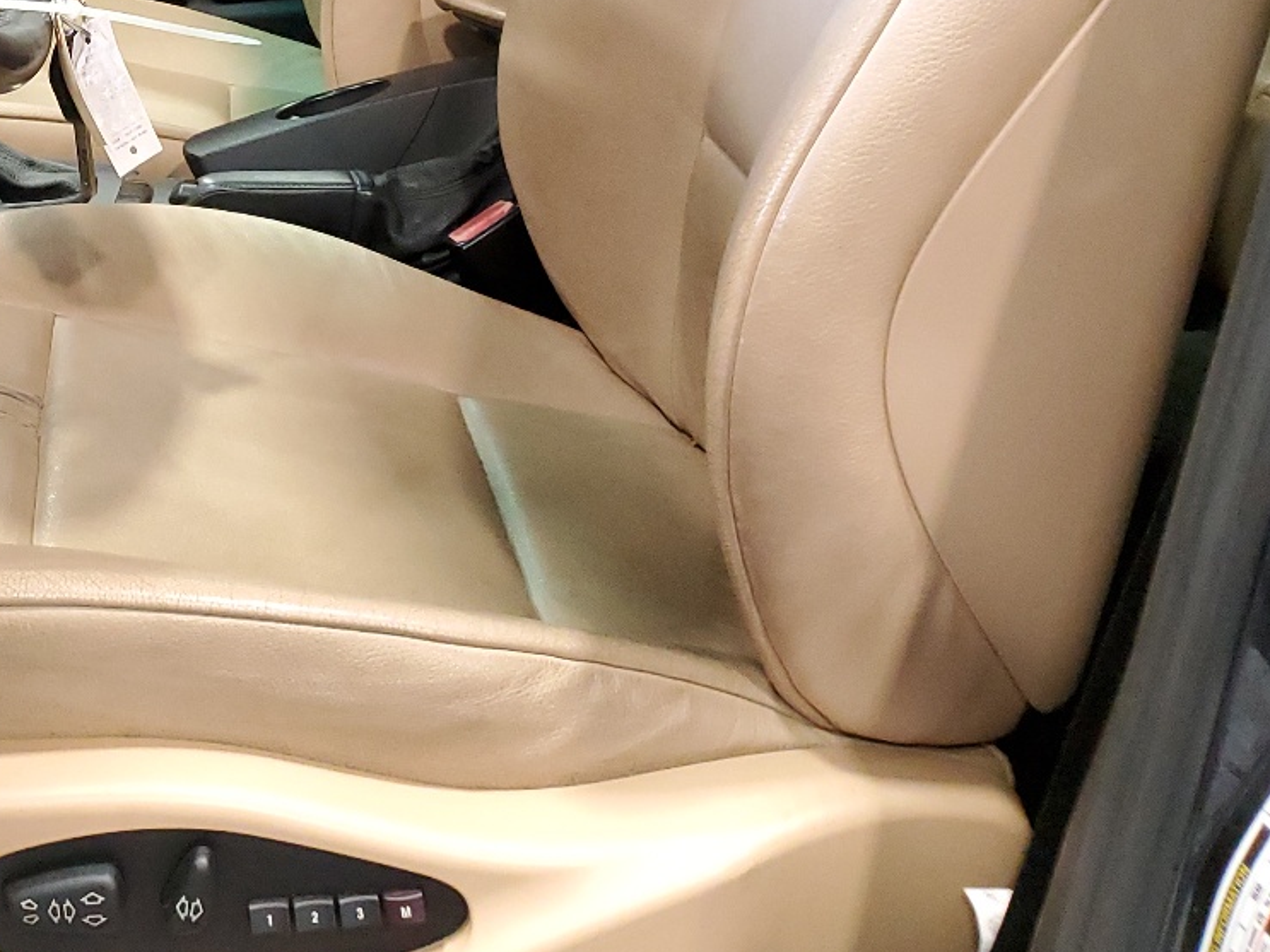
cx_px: 29
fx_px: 2054
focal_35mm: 56
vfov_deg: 24.9
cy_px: 5
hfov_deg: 31.9
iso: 397
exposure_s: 1/60.2
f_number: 1.5
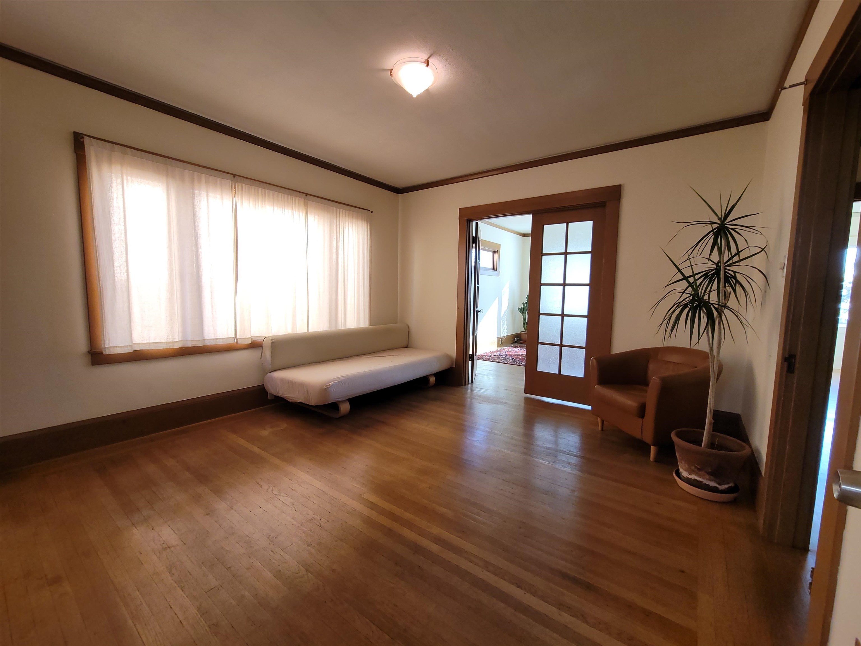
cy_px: 323
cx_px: 430
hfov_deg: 106.2
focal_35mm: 13
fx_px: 323
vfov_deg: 89.9
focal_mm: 2.2
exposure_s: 1/60
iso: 64
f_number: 2.2
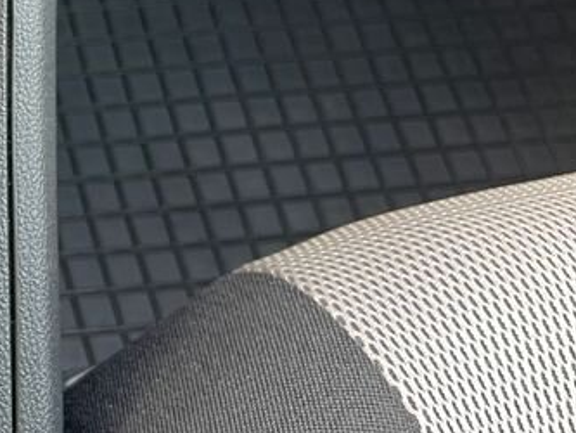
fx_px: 1332
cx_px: -246
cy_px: 5
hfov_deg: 21.2
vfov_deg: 18.0
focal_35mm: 80
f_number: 1.6
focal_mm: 5.1
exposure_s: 1/60
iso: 125
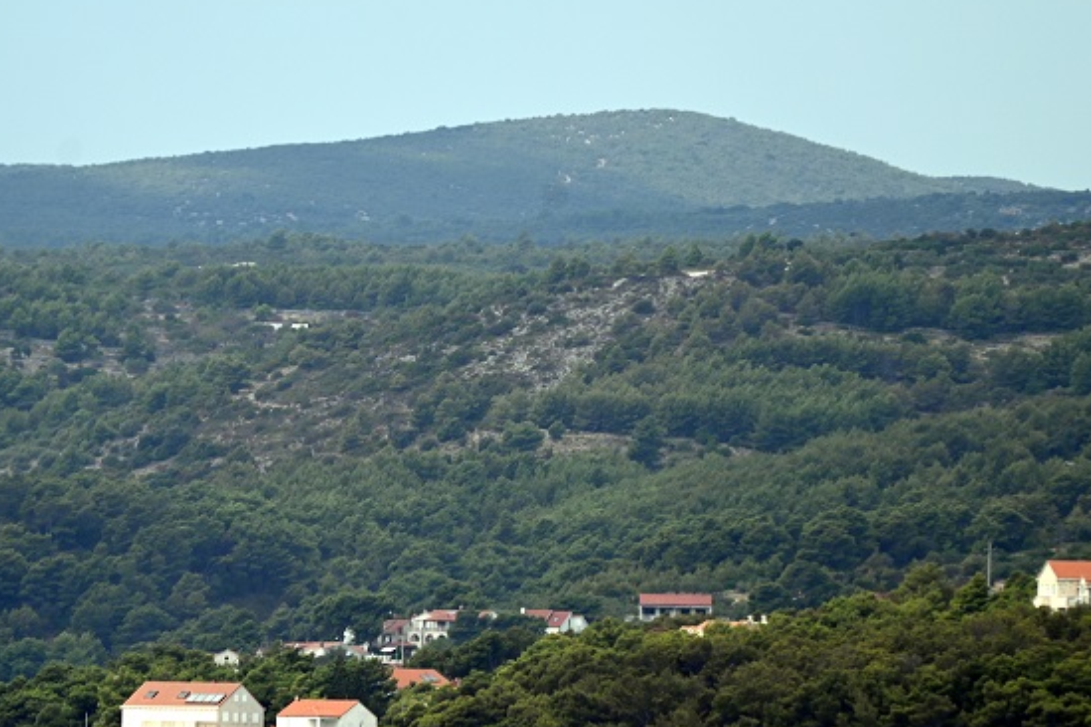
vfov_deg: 2.8
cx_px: 366
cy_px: 414
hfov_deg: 4.2
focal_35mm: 492
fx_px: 14909
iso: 100
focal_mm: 270
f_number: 5.6
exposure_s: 1/640
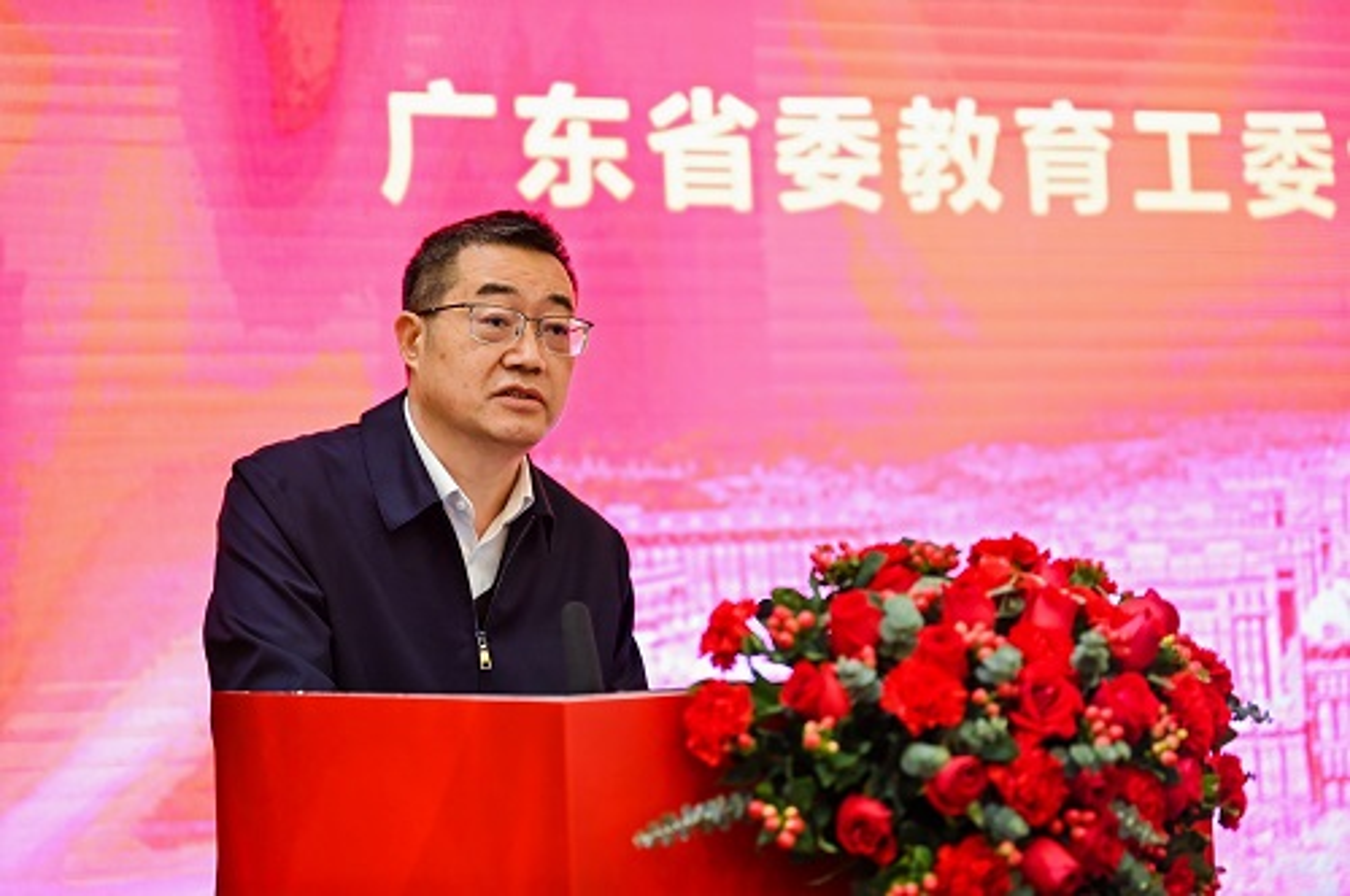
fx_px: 2622
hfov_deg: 28.9
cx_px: 675
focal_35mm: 70
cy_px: 448
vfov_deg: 19.4
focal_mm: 70
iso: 1600
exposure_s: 1/200
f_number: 2.8
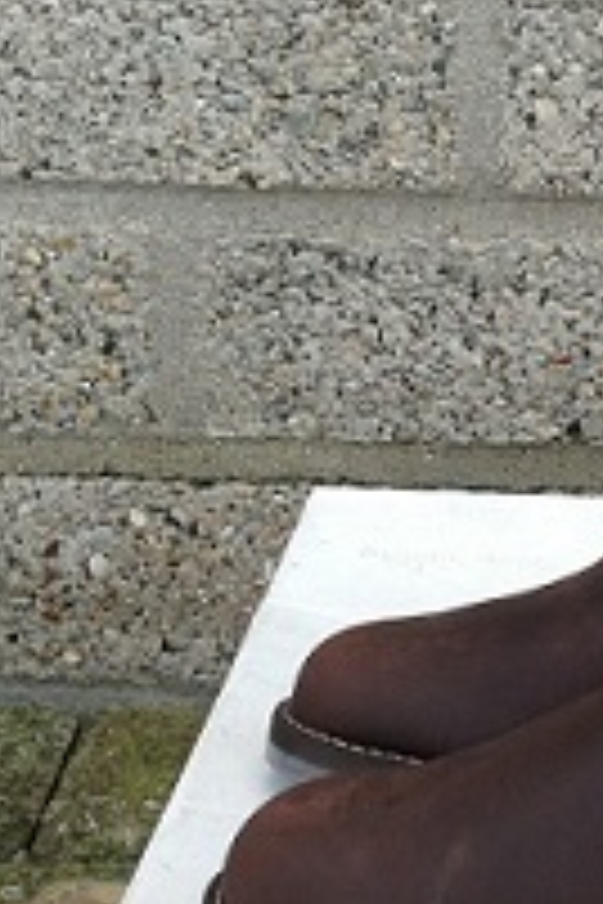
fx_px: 2412
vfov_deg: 21.2
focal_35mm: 96
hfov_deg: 13.8
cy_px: 483
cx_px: 724
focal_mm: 4.28
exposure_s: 1/174
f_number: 2.4
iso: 50
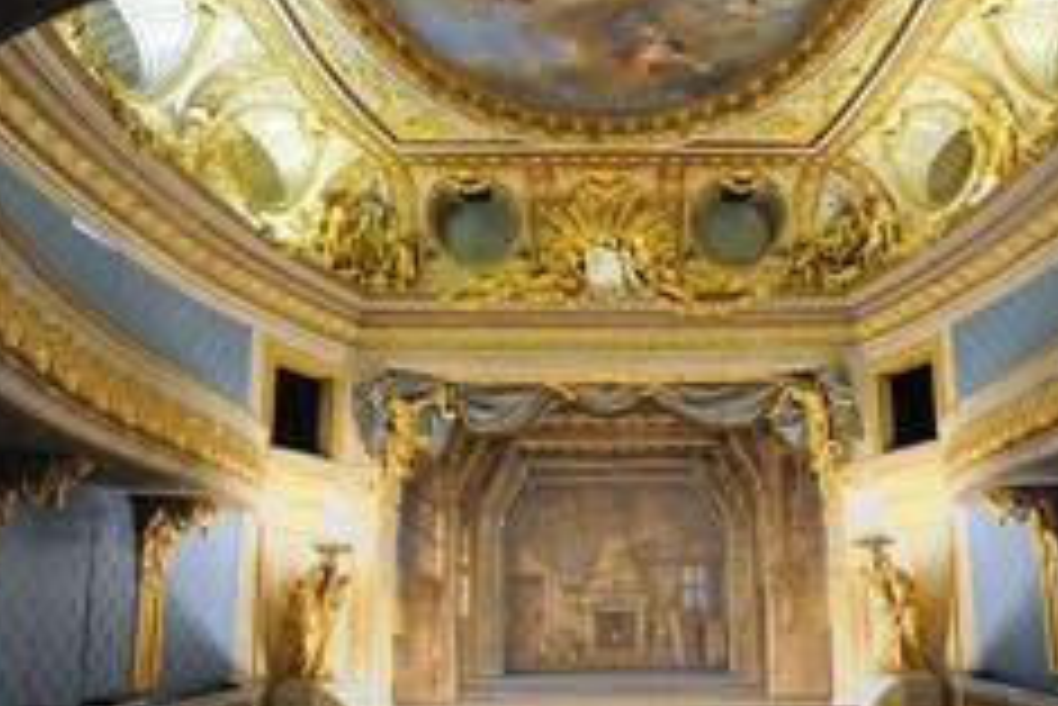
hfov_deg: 70.9
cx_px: 621
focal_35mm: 25
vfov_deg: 49.8
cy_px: 508
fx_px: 735
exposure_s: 20
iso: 200
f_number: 11
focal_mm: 14
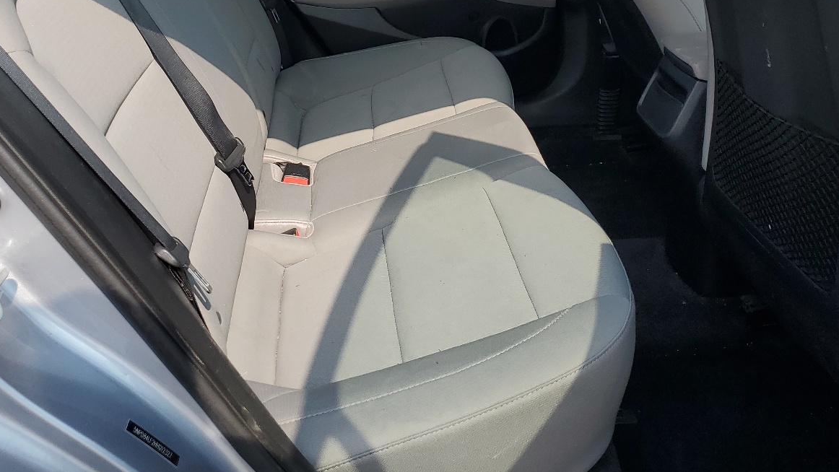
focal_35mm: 39
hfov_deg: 51.6
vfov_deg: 29.8
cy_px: 101
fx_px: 868
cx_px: 399
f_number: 1.5
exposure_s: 1/1250
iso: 50
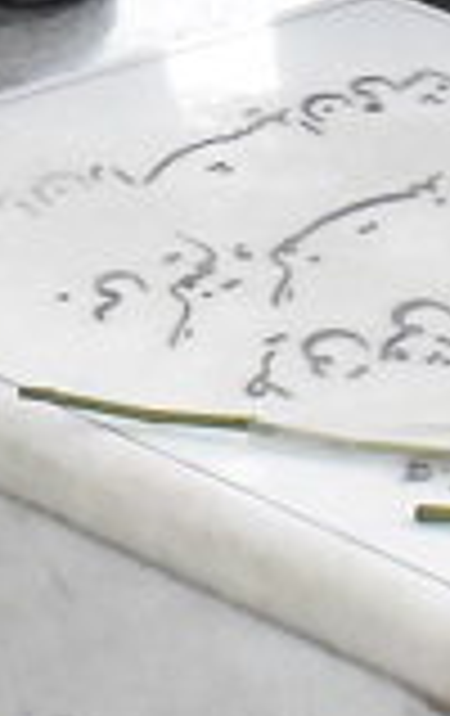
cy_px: -921
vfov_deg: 6.5
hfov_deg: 4.2
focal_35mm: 307
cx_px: 1040
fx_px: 5997
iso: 5000
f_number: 13
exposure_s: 1/640
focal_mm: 20
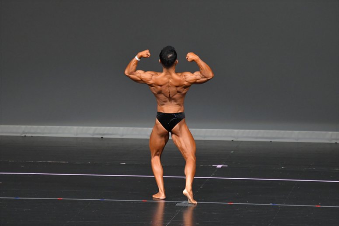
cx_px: 170
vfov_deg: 4.8
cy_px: 113
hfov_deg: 7.2
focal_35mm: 285
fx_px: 2682
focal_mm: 190
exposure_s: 1/400
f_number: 5.6
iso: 4000
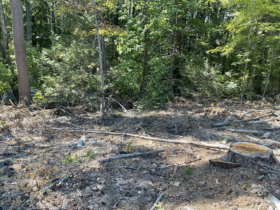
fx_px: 235
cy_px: 105
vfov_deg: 48.2
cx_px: 140
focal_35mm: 29
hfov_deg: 61.7
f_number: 1.8
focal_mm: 3
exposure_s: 1/120
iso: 25
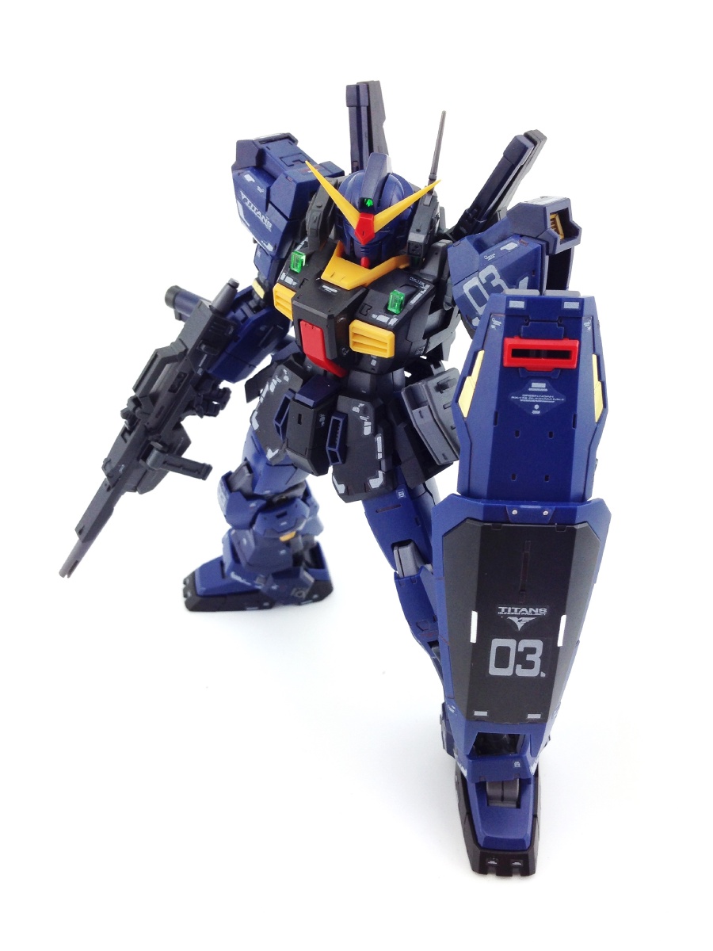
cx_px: 356
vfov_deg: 55.4
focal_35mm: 33
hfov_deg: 42.9
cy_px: 476
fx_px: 906
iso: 50
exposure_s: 1/229
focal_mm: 4.12
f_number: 2.4
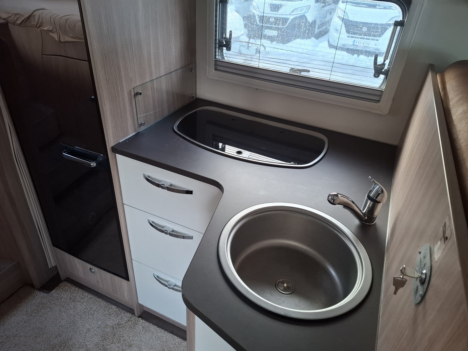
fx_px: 311
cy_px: 176
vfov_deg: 58.9
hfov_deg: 73.9
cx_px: 234
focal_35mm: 23
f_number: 1.8
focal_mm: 5.54
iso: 250
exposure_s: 1/100
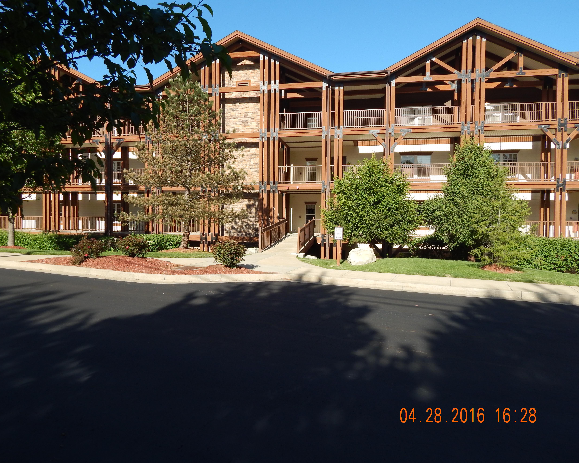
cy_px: 232
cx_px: 280
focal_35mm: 24
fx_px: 411
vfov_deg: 58.8
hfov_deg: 70.3
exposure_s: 1/800
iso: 125
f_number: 3
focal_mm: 4
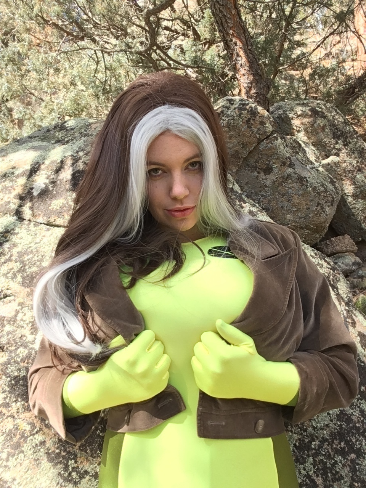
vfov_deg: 58.4
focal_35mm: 31
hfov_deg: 45.4
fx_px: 437
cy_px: 244
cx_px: 183
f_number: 2.4
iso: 50
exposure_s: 1/244
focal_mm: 2.15
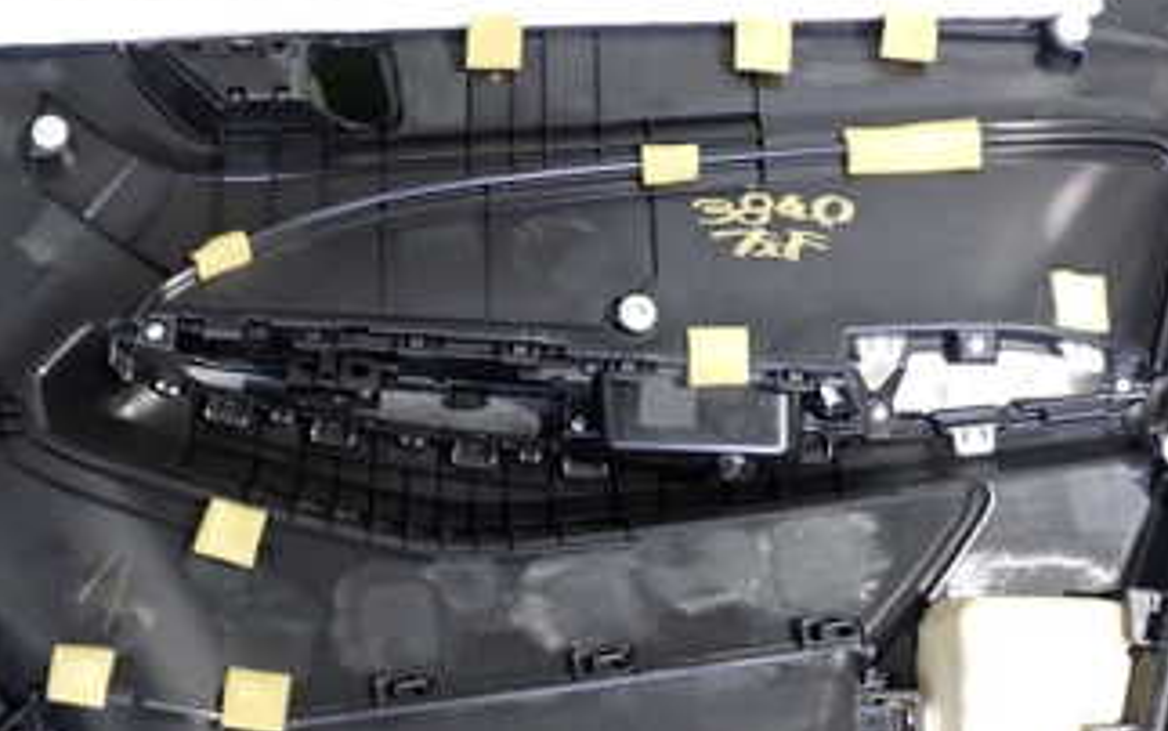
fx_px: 1878
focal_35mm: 59
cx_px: 441
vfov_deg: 22.0
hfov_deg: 34.4
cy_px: 438
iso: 800
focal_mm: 5.4
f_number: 3.2
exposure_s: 1/15
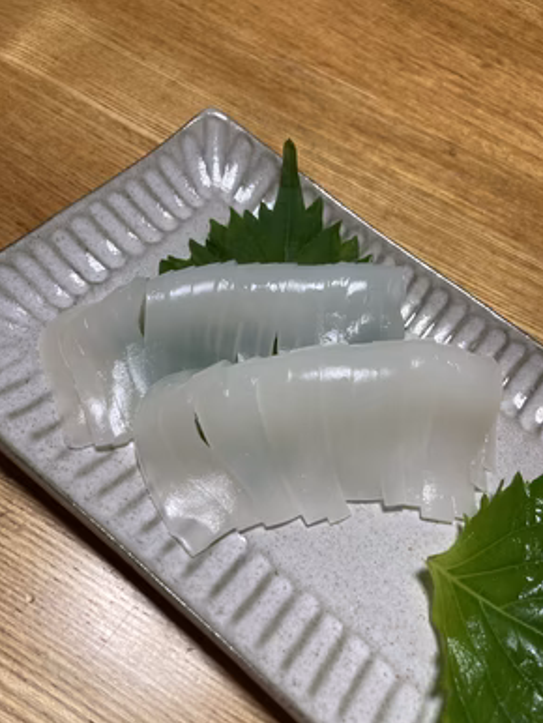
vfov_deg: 61.6
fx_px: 606
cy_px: 367
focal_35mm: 29
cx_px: 279
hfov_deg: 48.3
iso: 80
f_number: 1.8
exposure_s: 1/60
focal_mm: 3.99
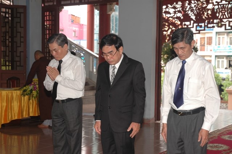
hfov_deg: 33.4
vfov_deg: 22.6
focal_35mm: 60
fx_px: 386
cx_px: 116
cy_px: 77
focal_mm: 40
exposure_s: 1/60
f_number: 4.5
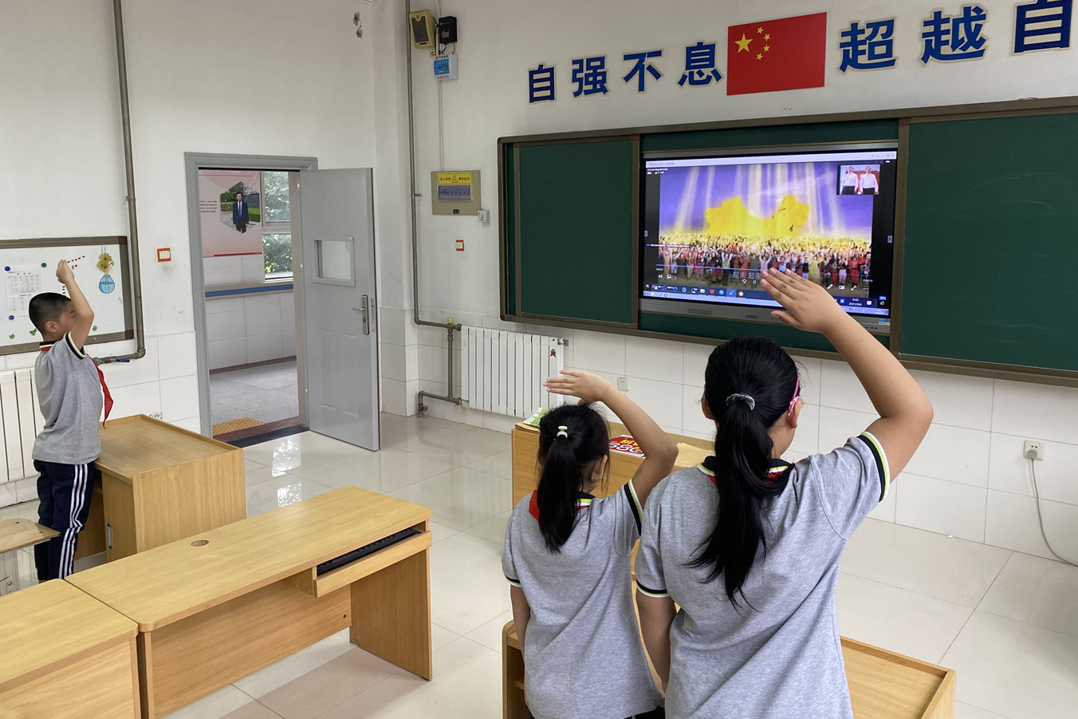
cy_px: 319
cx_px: 534
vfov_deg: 46.3
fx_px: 838
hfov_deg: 65.5
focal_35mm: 28
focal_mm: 4.25
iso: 125
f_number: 1.8
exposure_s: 1/100
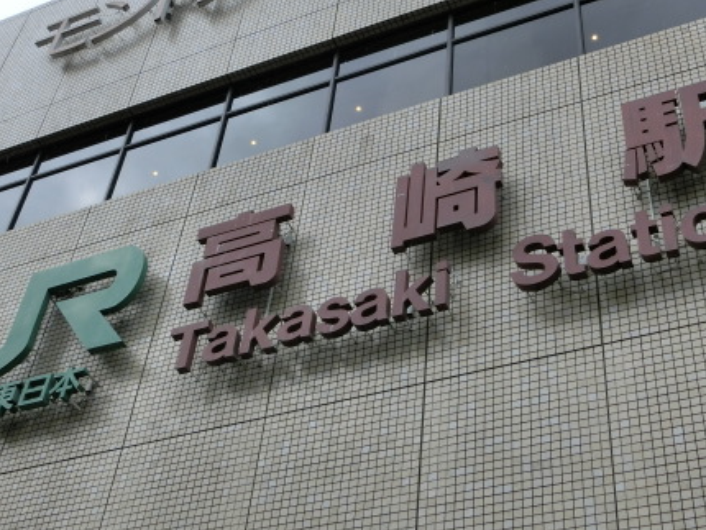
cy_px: 210
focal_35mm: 58
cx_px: 355
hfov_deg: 33.2
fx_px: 1184
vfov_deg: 25.2
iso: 80
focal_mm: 6.9
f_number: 4.1
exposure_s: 1/320
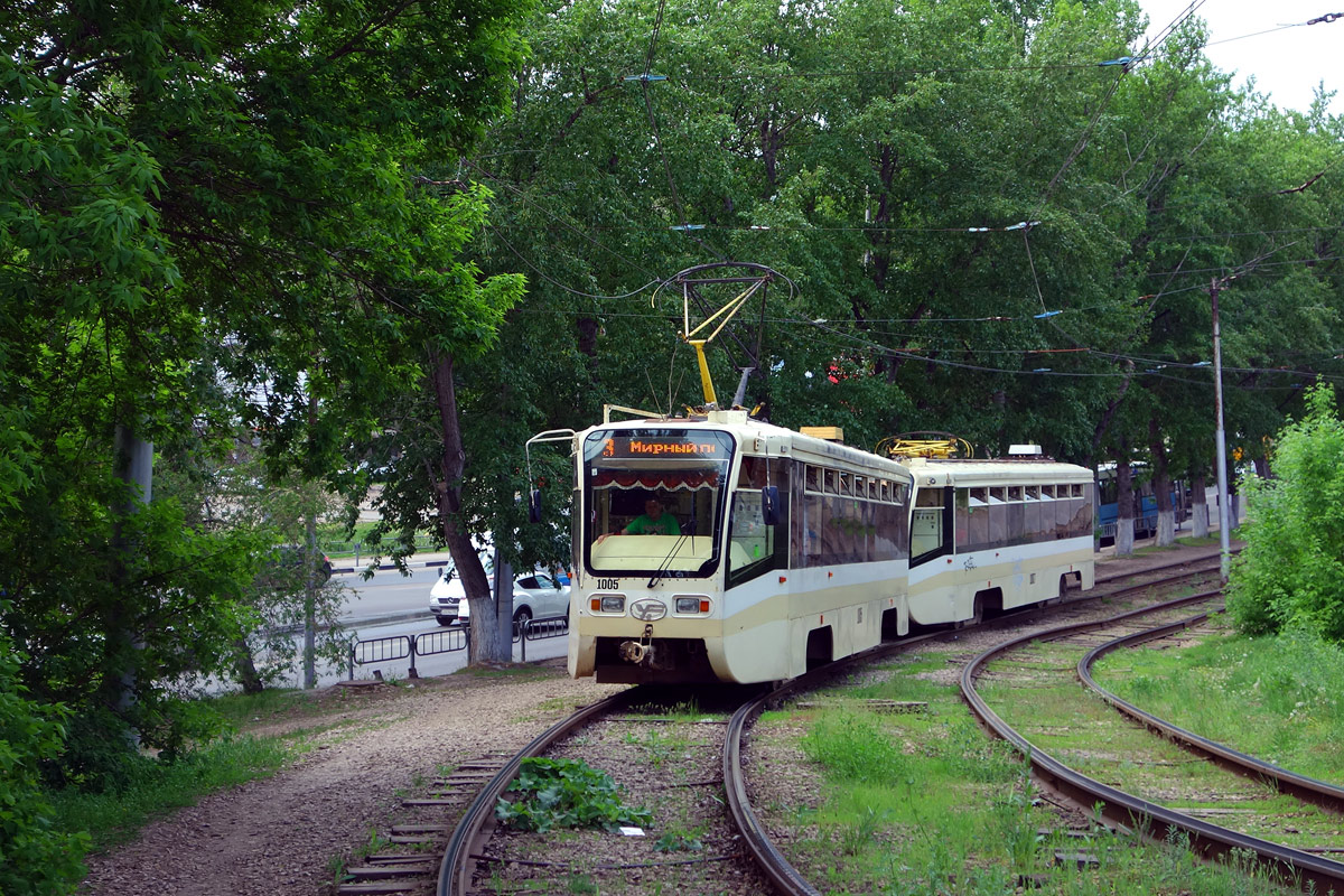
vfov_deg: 31.2
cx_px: 672
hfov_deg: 45.4
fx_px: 1605
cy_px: 448
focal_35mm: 43
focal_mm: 16.01
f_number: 3.2
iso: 160
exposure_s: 1/500
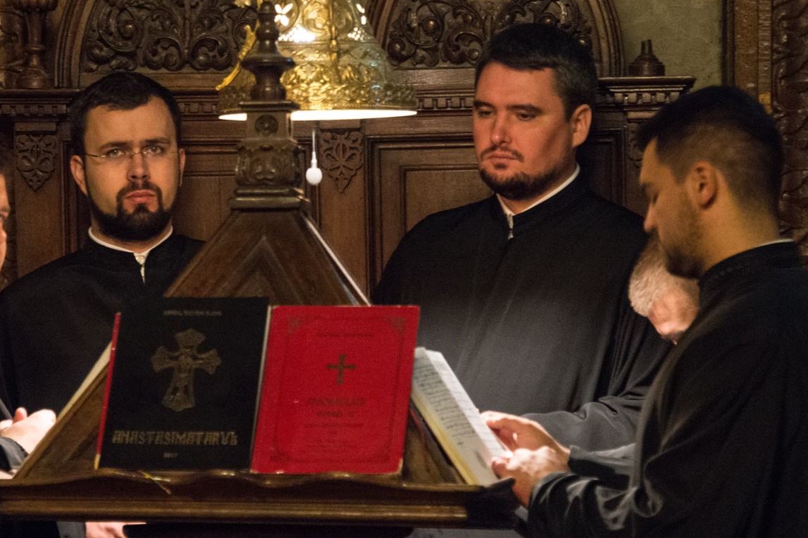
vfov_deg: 4.3
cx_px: 314
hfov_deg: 6.5
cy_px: 322
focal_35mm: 319
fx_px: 7157
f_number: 5.6
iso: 4000
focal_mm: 190
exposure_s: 1/30
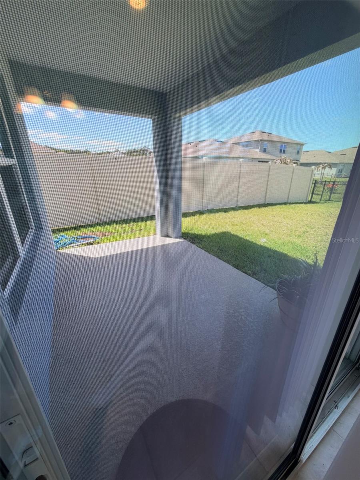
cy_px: 240
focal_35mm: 14
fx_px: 194
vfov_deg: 102.1
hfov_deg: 85.7
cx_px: 180
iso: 25
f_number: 2.2
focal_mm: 2.22
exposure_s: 1/120
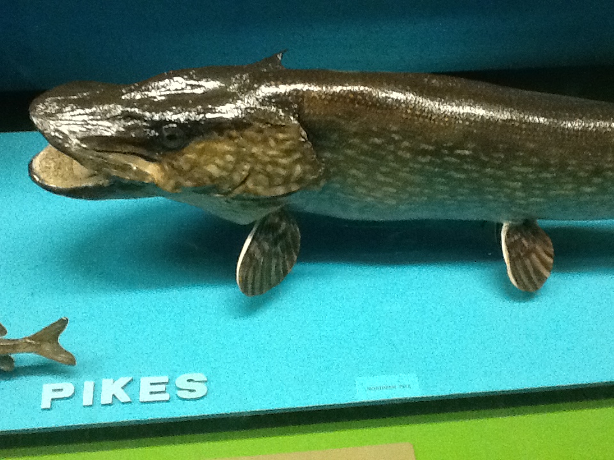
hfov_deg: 42.9
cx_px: 307
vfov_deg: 32.9
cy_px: 230
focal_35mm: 44
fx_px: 780
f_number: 2.4
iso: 320
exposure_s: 1/20
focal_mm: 2.03
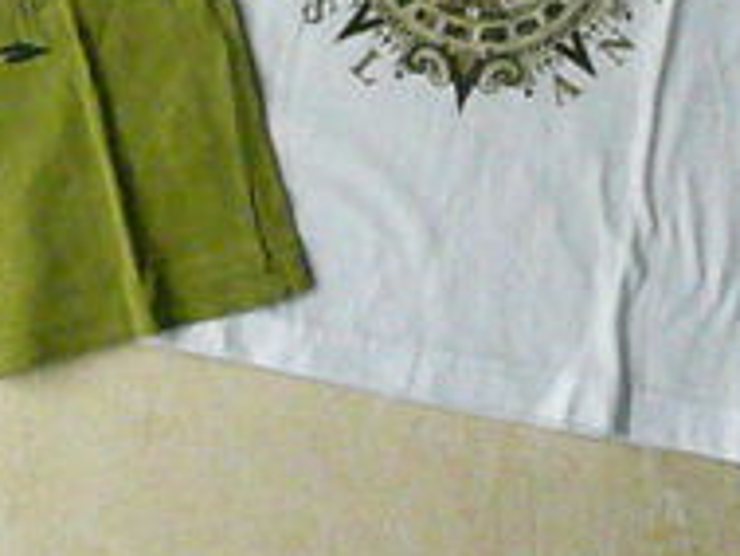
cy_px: -39
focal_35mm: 71
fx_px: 1519
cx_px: 161
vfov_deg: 19.9
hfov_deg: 26.9
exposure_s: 1/500
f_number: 8
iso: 3200
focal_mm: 4.6
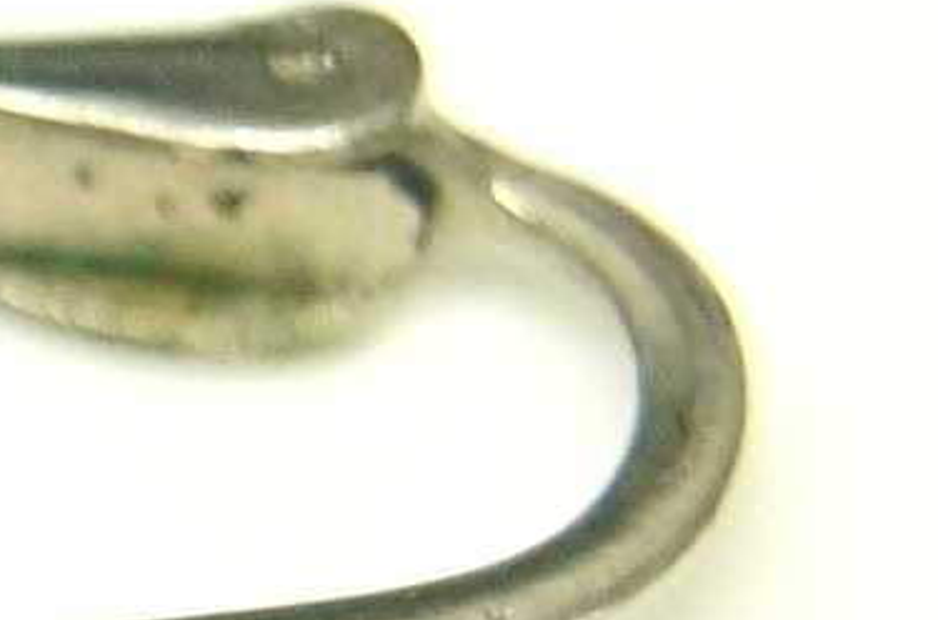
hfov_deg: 3.8
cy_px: 635
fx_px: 14015
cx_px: -1206
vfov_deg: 2.5
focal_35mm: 539
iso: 1600
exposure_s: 1/100
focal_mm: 55
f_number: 5.6
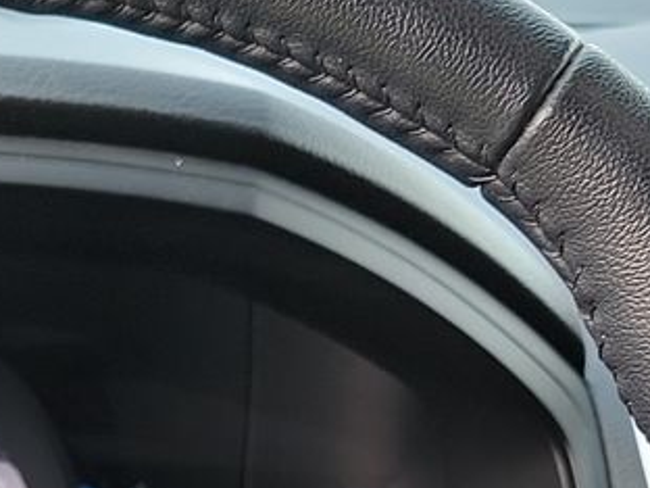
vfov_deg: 10.9
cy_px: 1005
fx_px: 2310
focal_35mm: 123
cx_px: -98
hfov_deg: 15.5
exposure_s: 1/59
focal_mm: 6.7
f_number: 1.8
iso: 52
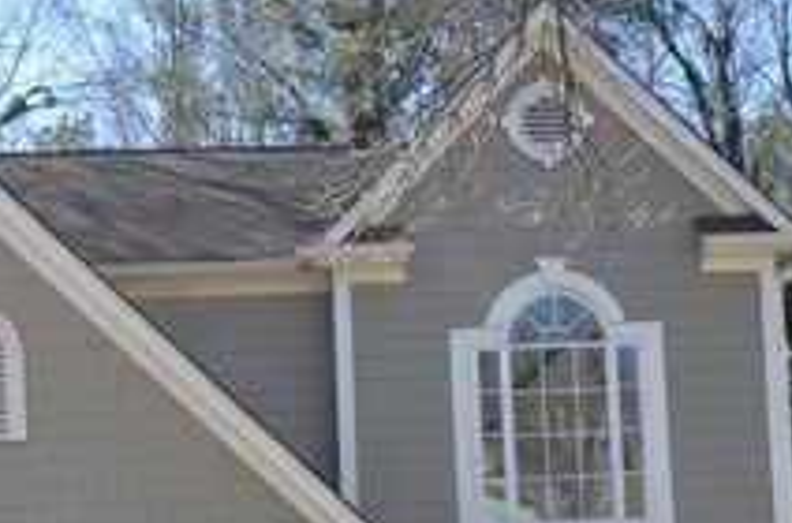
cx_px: 213
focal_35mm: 85
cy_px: 581
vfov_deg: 15.5
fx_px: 1864
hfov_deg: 23.8
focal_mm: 24
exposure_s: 1/200
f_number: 7.1
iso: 200
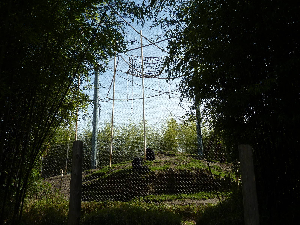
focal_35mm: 25
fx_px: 217
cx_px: 150
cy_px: 112
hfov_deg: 69.4
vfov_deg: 54.9
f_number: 3.5
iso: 80
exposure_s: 1/500
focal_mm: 4.1
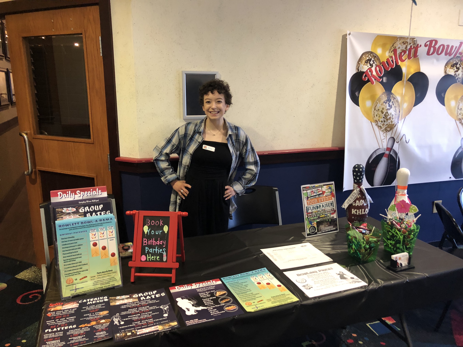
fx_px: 375
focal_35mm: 28
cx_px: 232
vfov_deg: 49.7
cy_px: 174
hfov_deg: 63.4
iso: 100
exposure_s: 1/12
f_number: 1.8
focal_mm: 3.99
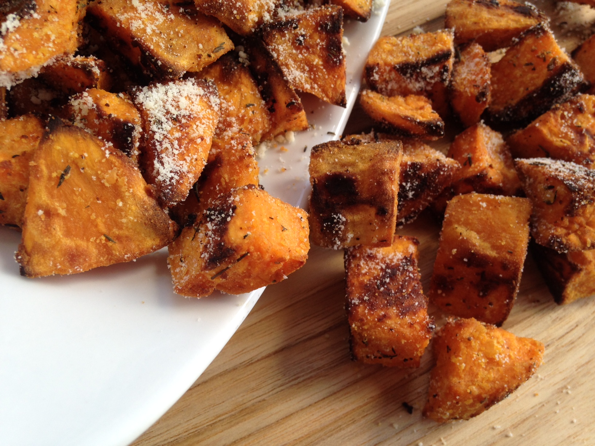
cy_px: 223
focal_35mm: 33
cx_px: 298
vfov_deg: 42.9
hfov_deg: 55.4
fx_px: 567
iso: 50
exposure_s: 1/156
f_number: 2.4
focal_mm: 4.12
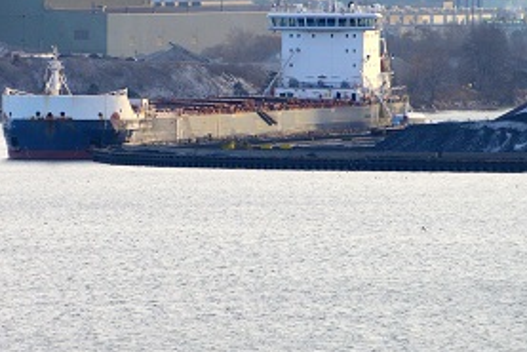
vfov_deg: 1.8
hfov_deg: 2.6
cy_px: 53
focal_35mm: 780
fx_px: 11424
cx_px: 160
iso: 500
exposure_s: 1/800
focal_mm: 300
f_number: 8
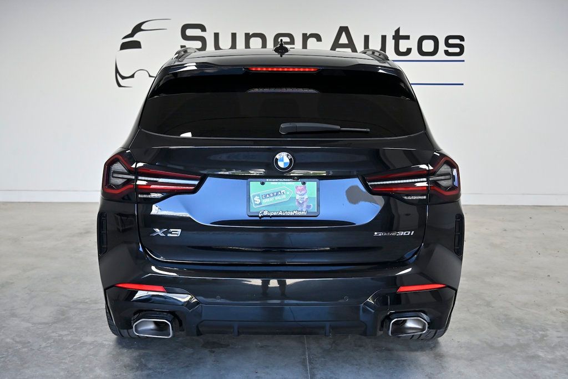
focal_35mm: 39
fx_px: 615
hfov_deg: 49.5
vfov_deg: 34.2
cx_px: 284
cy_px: 190
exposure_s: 1/800
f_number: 5
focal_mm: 39
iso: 2000
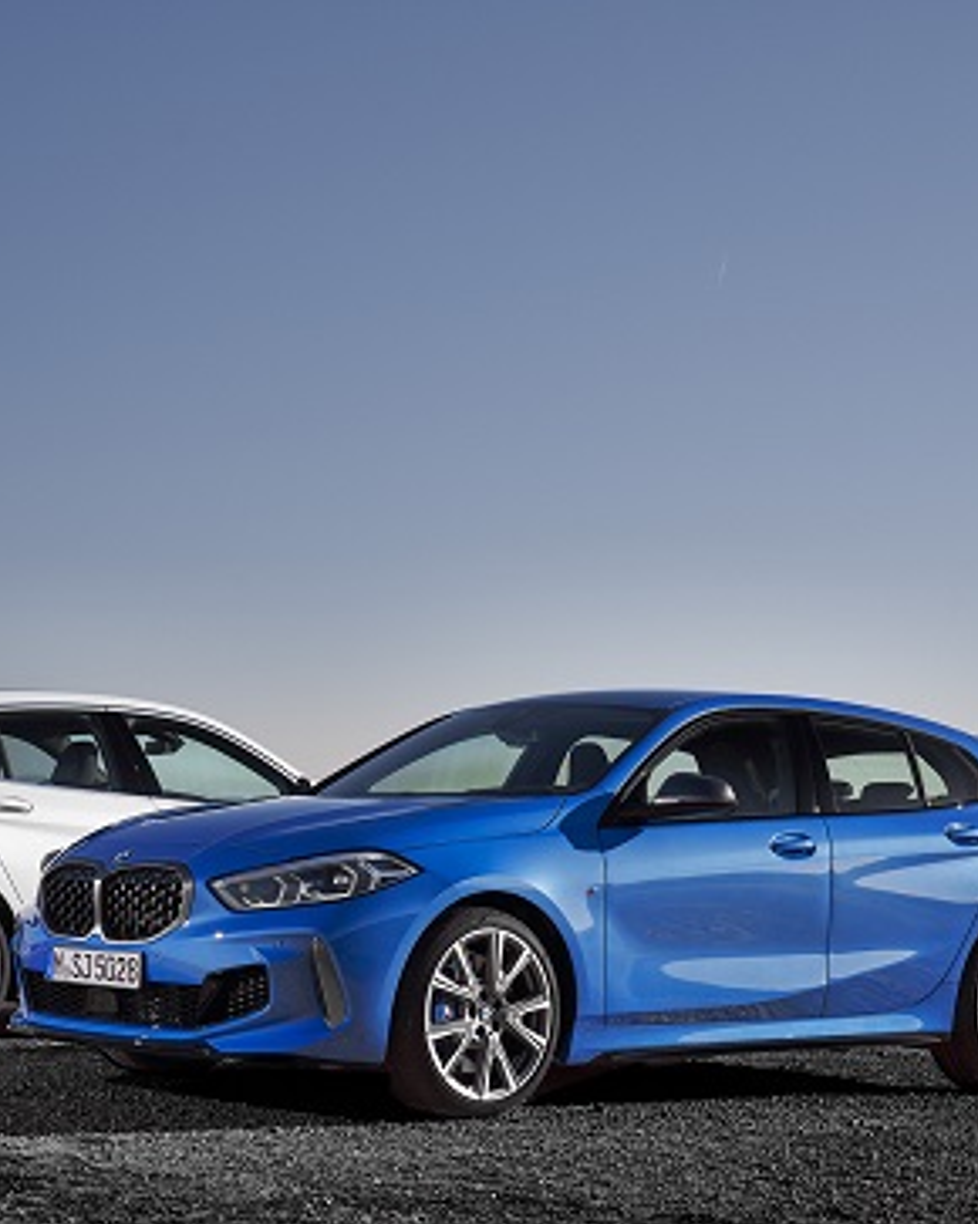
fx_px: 2680
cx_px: 334
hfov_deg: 20.6
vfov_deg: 25.7
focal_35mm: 74
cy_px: 610
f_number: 9
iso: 200
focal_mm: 52
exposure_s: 1/160
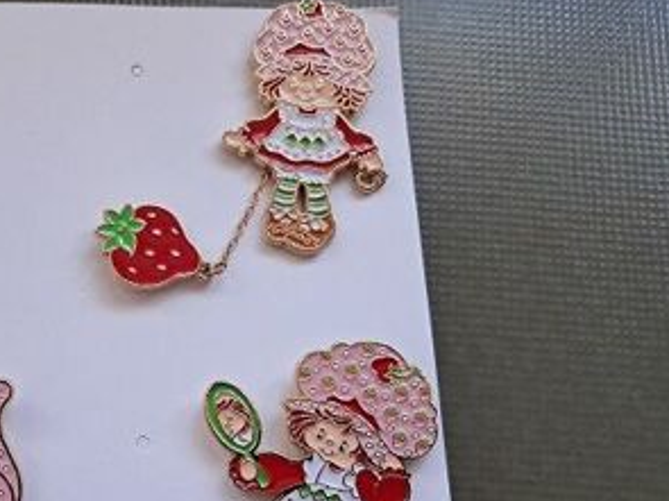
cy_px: 311
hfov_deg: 41.9
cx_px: 186
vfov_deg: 32.7
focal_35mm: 44
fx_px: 850
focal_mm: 4
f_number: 1.8
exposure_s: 1/60
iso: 200
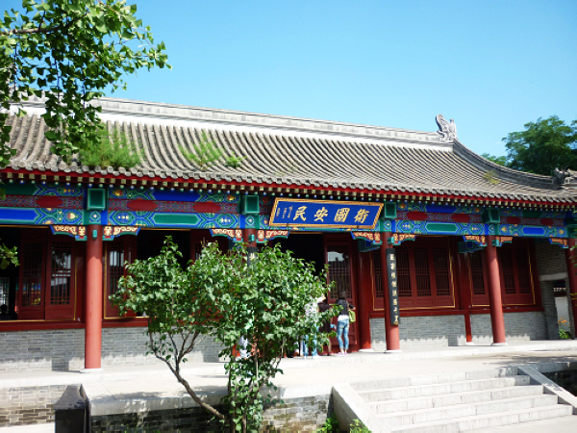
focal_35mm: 33
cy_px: 216
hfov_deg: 55.4
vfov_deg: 42.9
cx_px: 288
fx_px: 550
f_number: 2.8
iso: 80
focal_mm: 5.5
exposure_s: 1/500
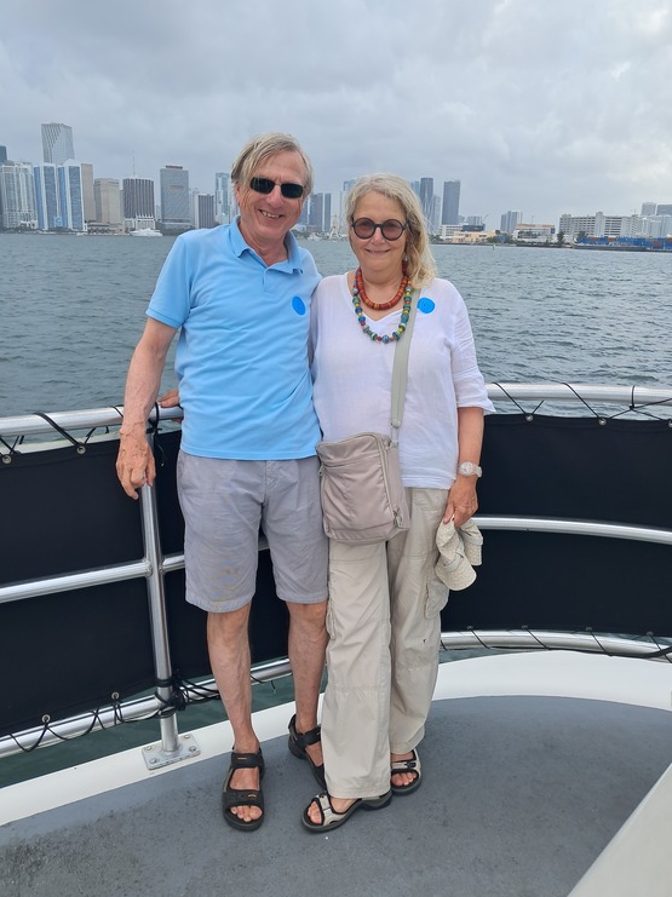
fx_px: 725
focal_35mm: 28
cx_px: 328
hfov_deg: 49.7
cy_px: 439
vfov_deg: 63.5
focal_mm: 4
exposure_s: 1/470
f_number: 1.8
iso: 50
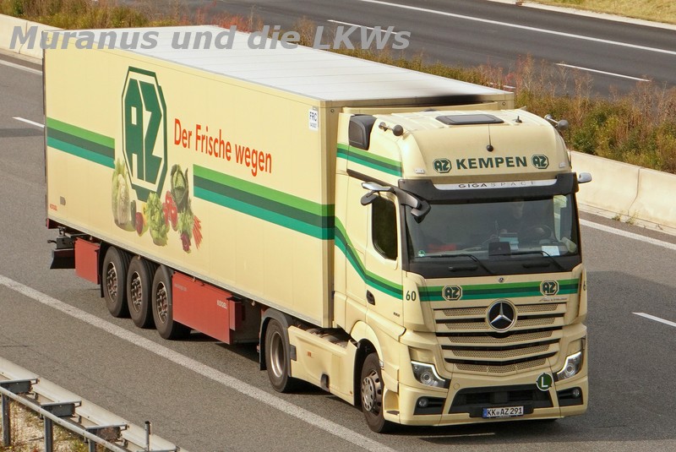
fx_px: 2512
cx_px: 338
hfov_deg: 15.3
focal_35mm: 134
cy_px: 226
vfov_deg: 10.3
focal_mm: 89.1
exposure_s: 1/2500
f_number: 6.3
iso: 800
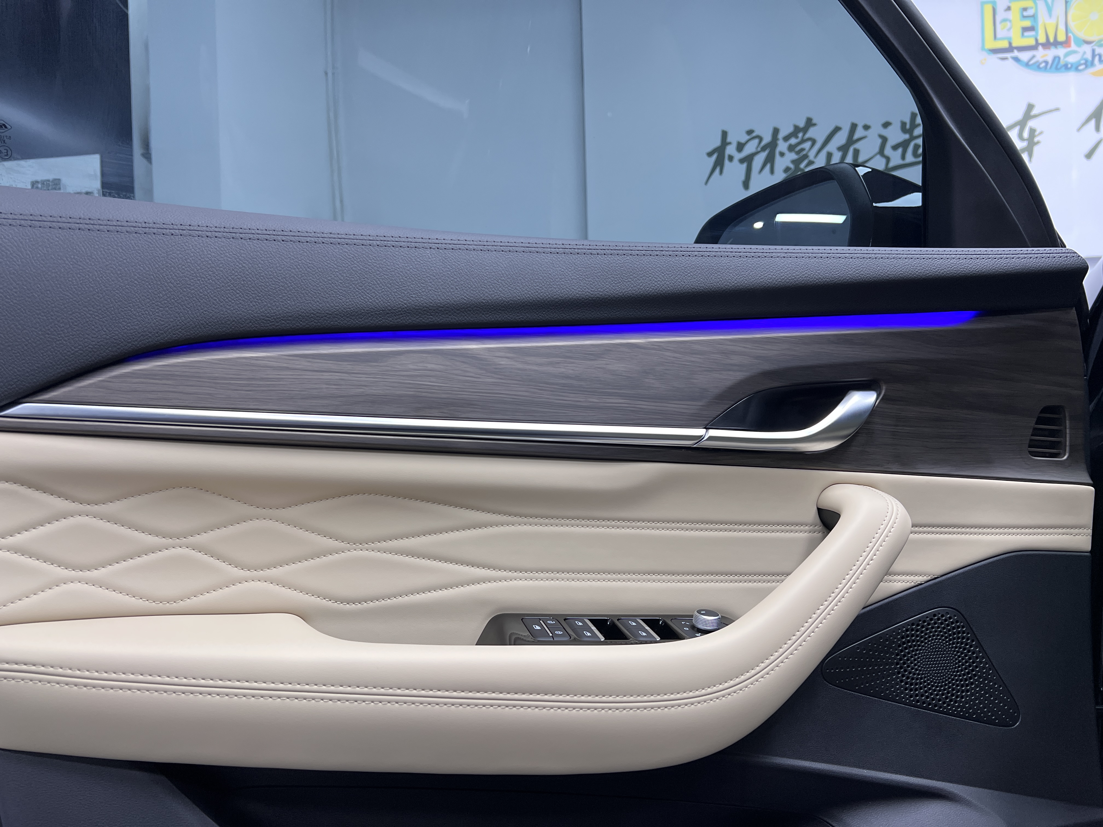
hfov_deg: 67.3
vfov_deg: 53.1
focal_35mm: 26
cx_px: 552
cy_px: 414
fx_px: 828
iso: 125
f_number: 1.5
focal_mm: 5.7
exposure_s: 1/100
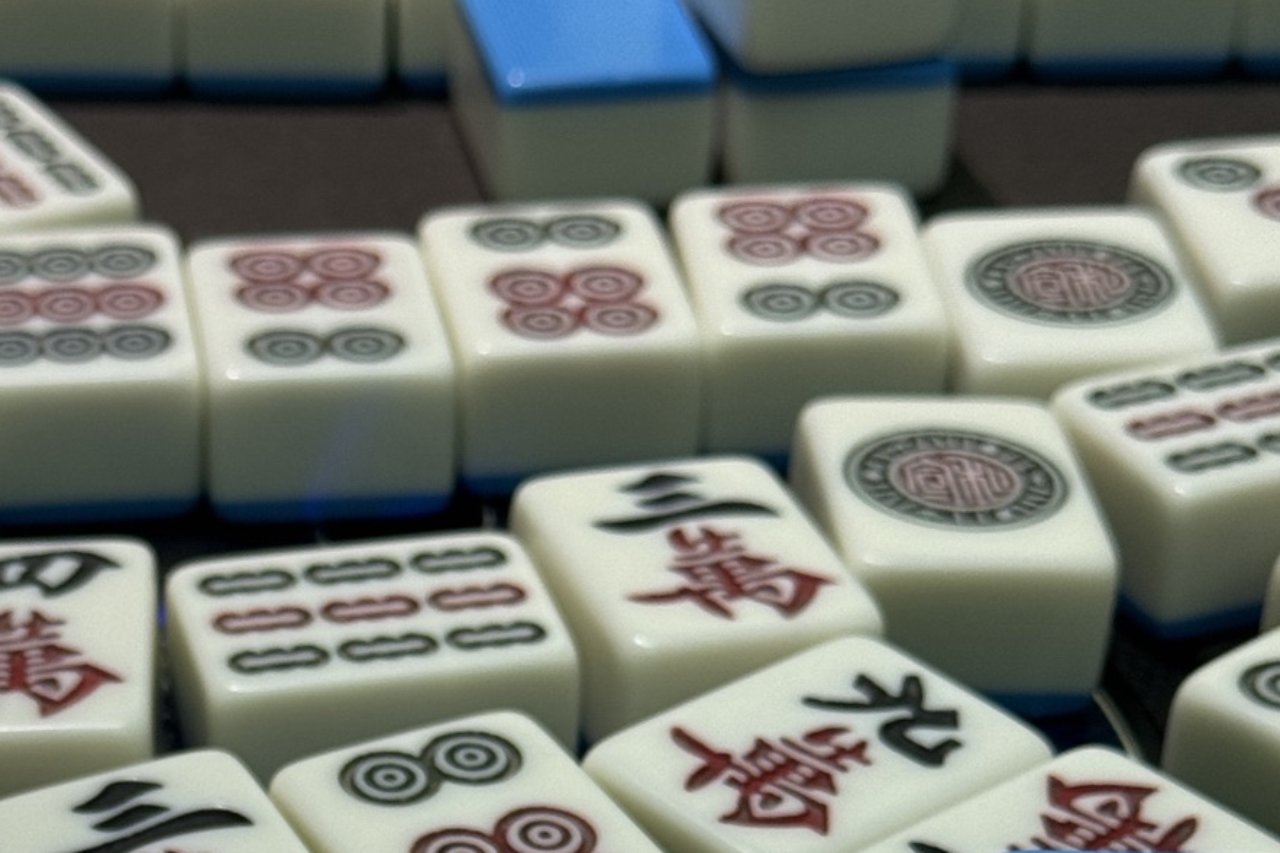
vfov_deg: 11.7
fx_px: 4017
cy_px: 1231
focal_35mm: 113
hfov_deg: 17.9
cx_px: 220
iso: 50
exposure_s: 1/100
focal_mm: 6.86
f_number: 1.78
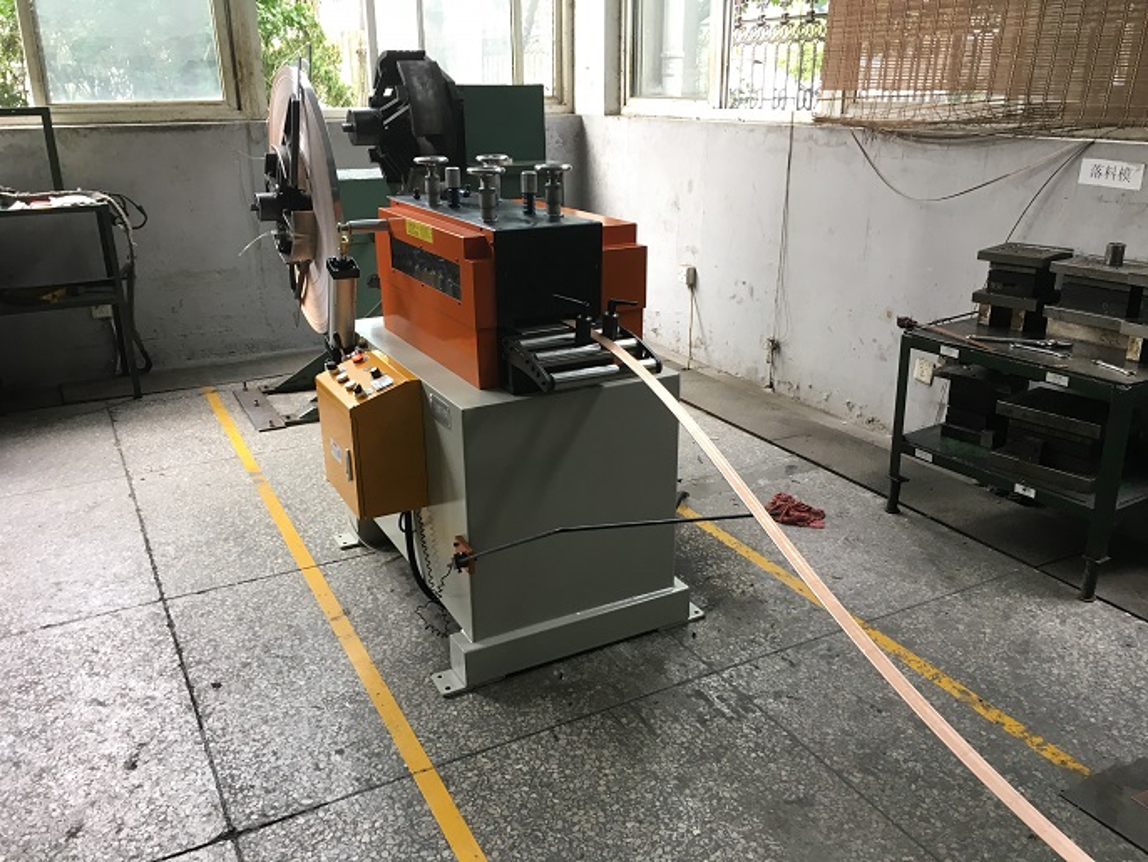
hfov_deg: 61.6
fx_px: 962
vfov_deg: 48.3
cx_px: 574
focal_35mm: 29
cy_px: 431
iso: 40
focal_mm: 4.15
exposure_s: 1/33
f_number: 2.2
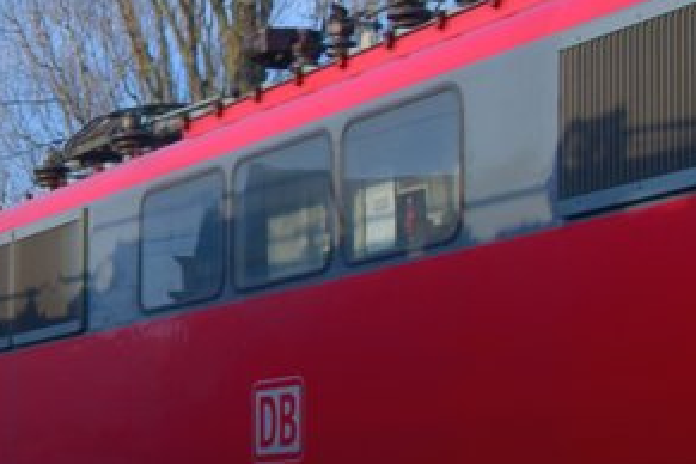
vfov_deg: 10.1
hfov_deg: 13.2
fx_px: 2629
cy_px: 323
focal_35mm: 136
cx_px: -653
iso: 160
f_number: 8
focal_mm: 22
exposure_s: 1/400
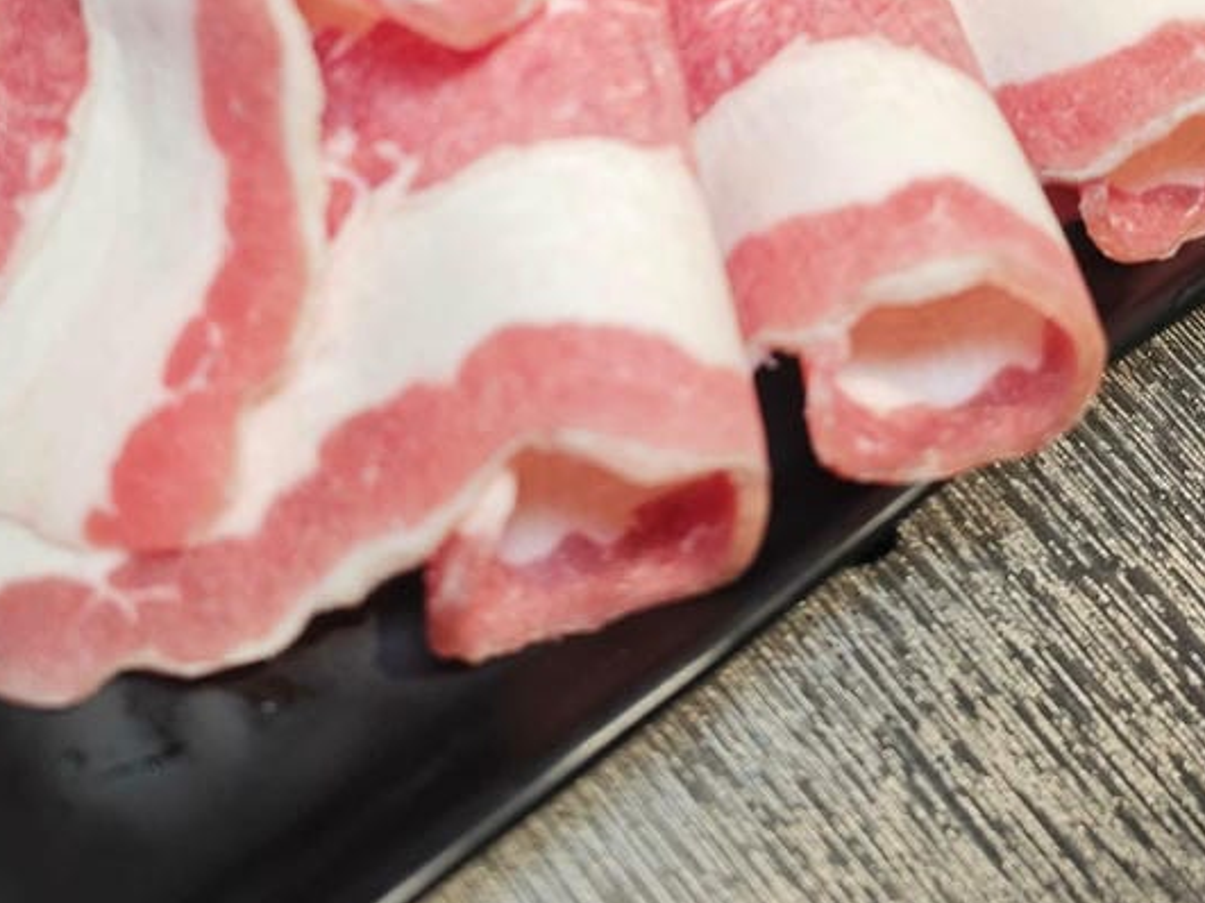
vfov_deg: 26.3
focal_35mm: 52
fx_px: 1810
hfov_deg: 36.8
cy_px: -36
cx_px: 642
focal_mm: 8.72
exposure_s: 1/120
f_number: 2.8
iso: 250
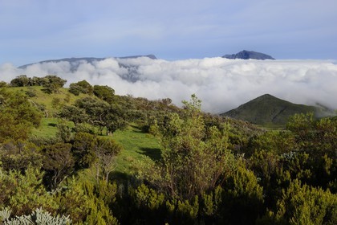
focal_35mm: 42
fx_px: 393
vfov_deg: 31.9
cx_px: 168
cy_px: 112
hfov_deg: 46.4
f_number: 20
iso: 400
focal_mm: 42
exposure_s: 1/160
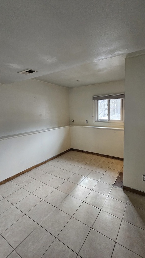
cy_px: 124
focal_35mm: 15
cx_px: 87
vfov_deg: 102.9
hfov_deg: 69.8
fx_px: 102
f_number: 2.2
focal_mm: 2.2
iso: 200
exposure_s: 1/60
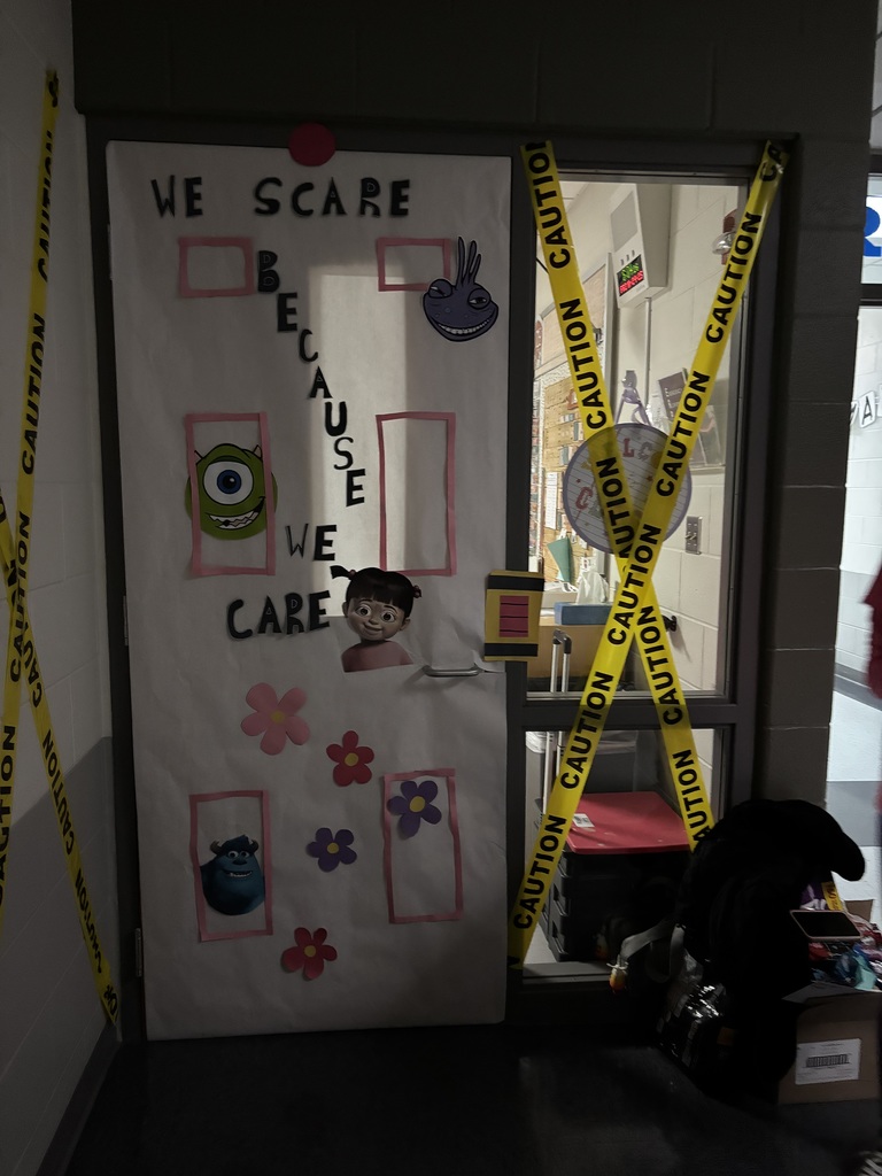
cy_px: 588
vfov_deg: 67.3
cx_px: 441
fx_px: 883
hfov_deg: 53.1
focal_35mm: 26
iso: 1000
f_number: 1.6
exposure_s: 1/24
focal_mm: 5.96
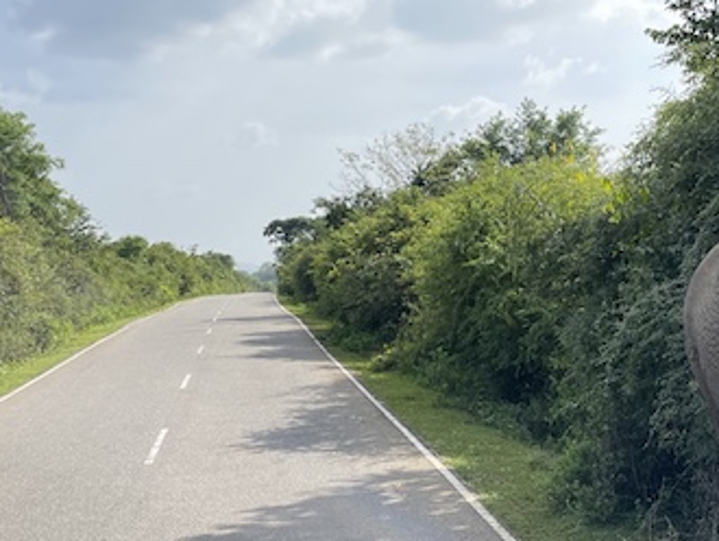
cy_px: 516
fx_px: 1289
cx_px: 637
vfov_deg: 22.9
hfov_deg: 29.9
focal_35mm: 62
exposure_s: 1/1553
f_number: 1.6
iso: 32
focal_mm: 4.2
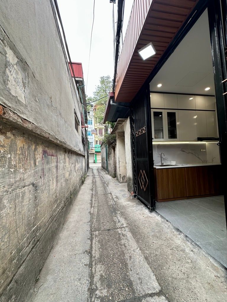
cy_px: 151
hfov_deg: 85.7
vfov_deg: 102.1
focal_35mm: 14
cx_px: 114
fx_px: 122
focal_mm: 2.22
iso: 40
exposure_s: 1/173
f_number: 2.2
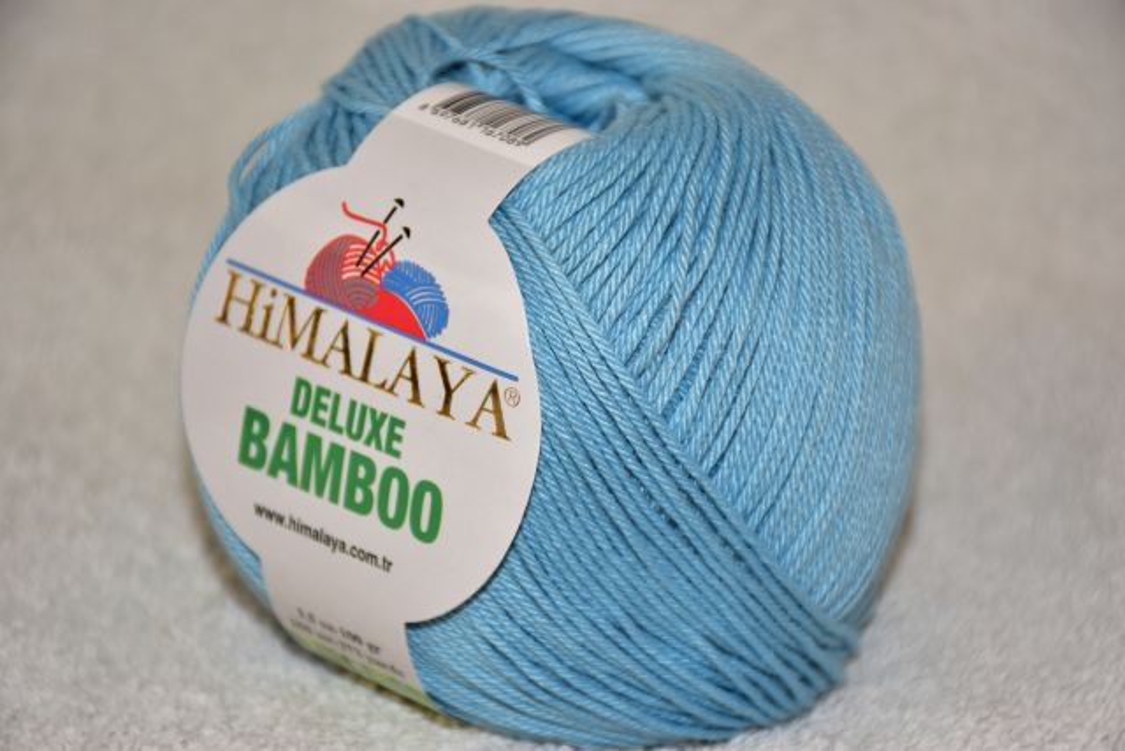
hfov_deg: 17.1
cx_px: 562
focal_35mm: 120
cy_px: 376
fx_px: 3751
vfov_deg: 11.4
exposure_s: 1/60
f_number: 5.3
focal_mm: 80
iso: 640
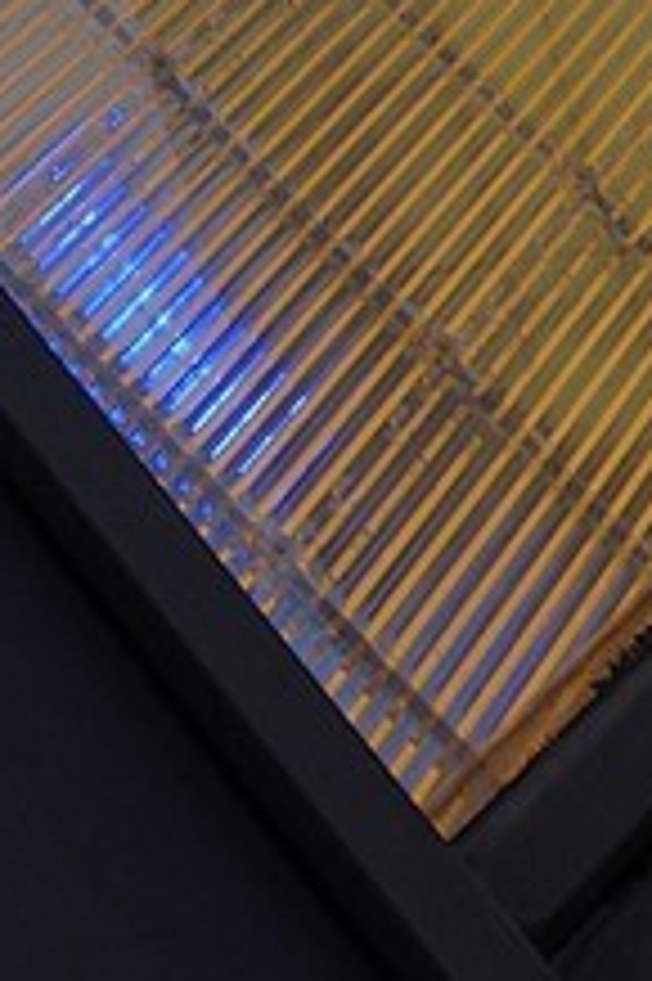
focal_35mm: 132
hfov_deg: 10.1
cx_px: -283
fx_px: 3591
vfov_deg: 11.7
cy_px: -1602
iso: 100
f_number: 8
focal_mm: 12
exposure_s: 2
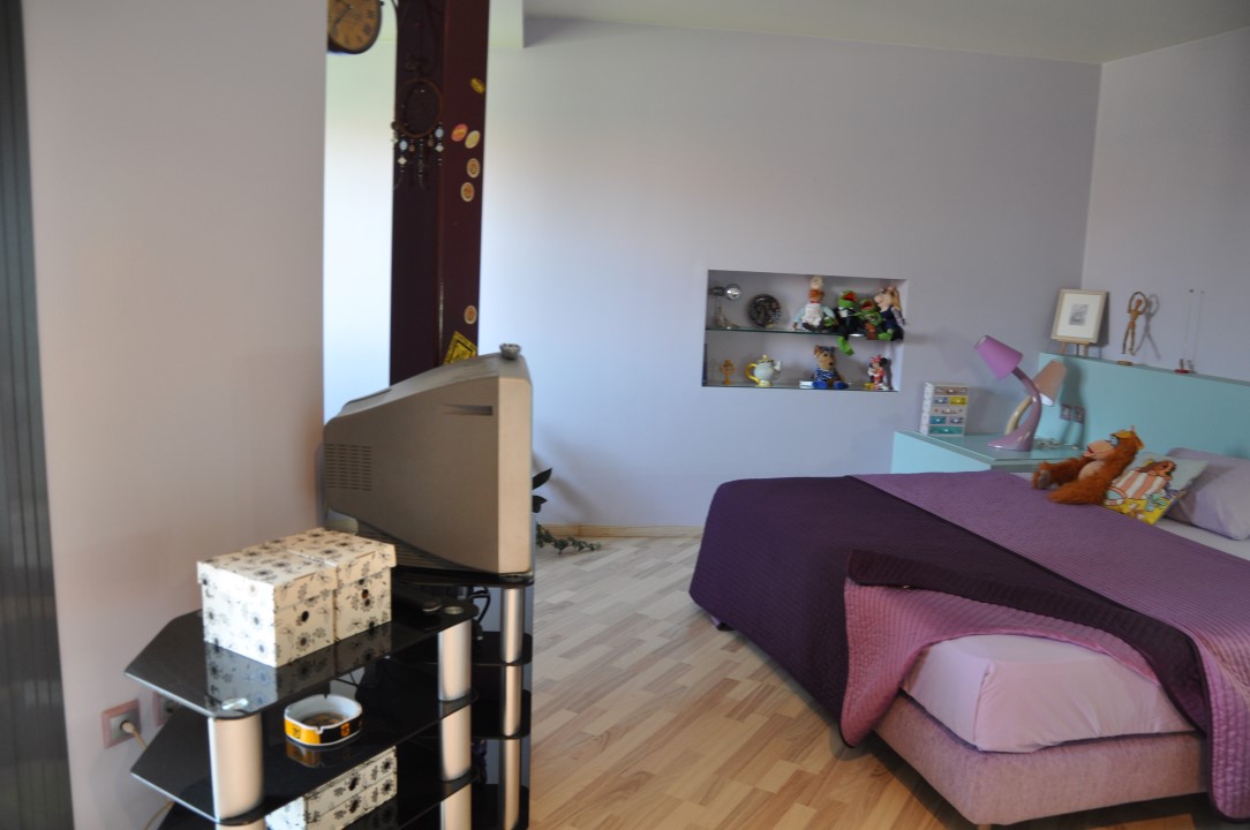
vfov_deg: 47.8
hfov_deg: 67.4
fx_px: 936
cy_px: 415
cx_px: 625
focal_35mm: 27
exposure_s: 1/15
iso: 500
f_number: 4
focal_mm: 18
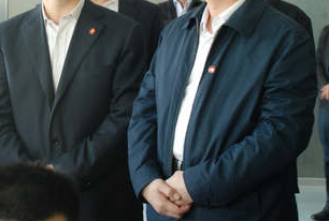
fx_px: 1292
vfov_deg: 9.8
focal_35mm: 141
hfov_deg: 14.4
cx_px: 43
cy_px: 31
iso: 400
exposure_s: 1/25
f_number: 4.8
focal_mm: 48
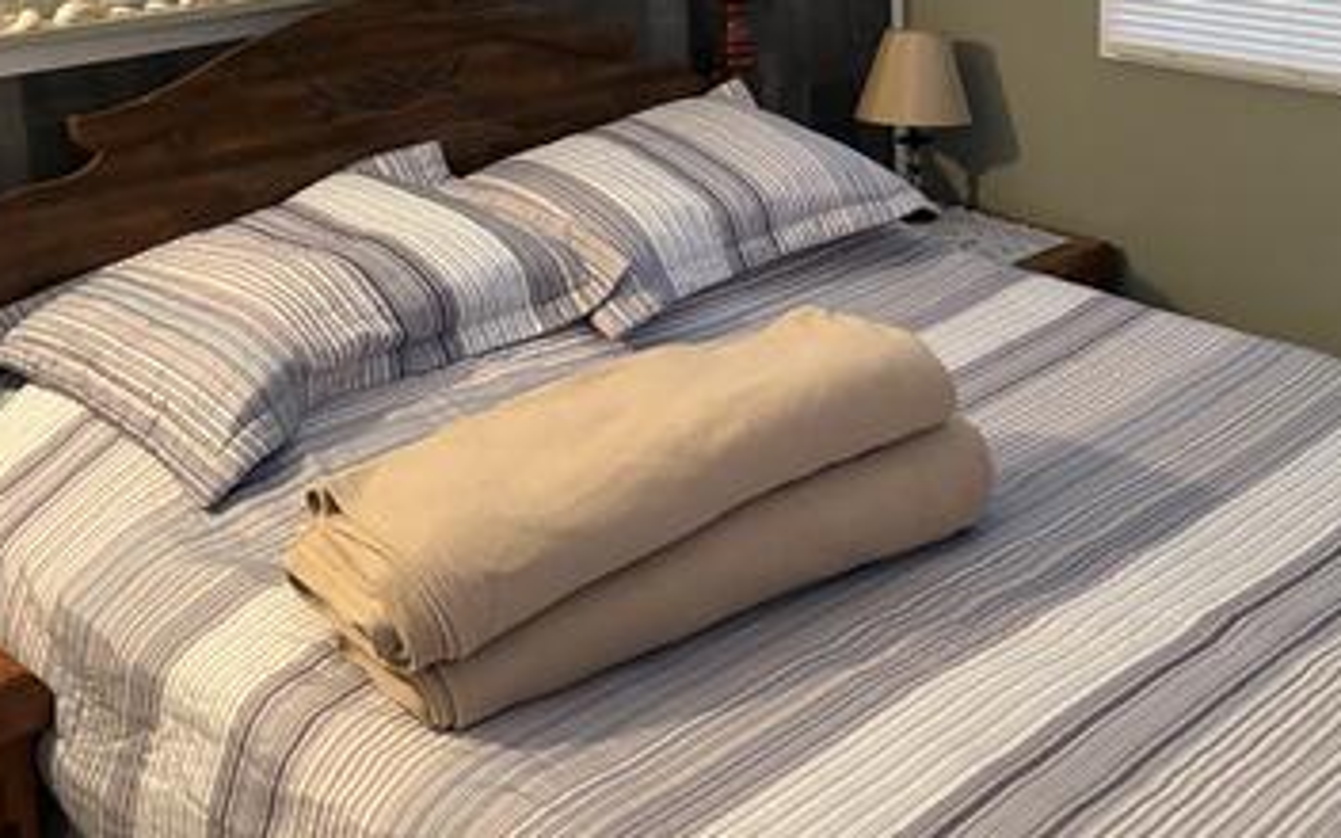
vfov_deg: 26.4
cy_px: 57
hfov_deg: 42.2
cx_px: 865
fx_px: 1718
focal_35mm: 47
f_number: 1.6
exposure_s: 1/40
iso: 640
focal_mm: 5.96
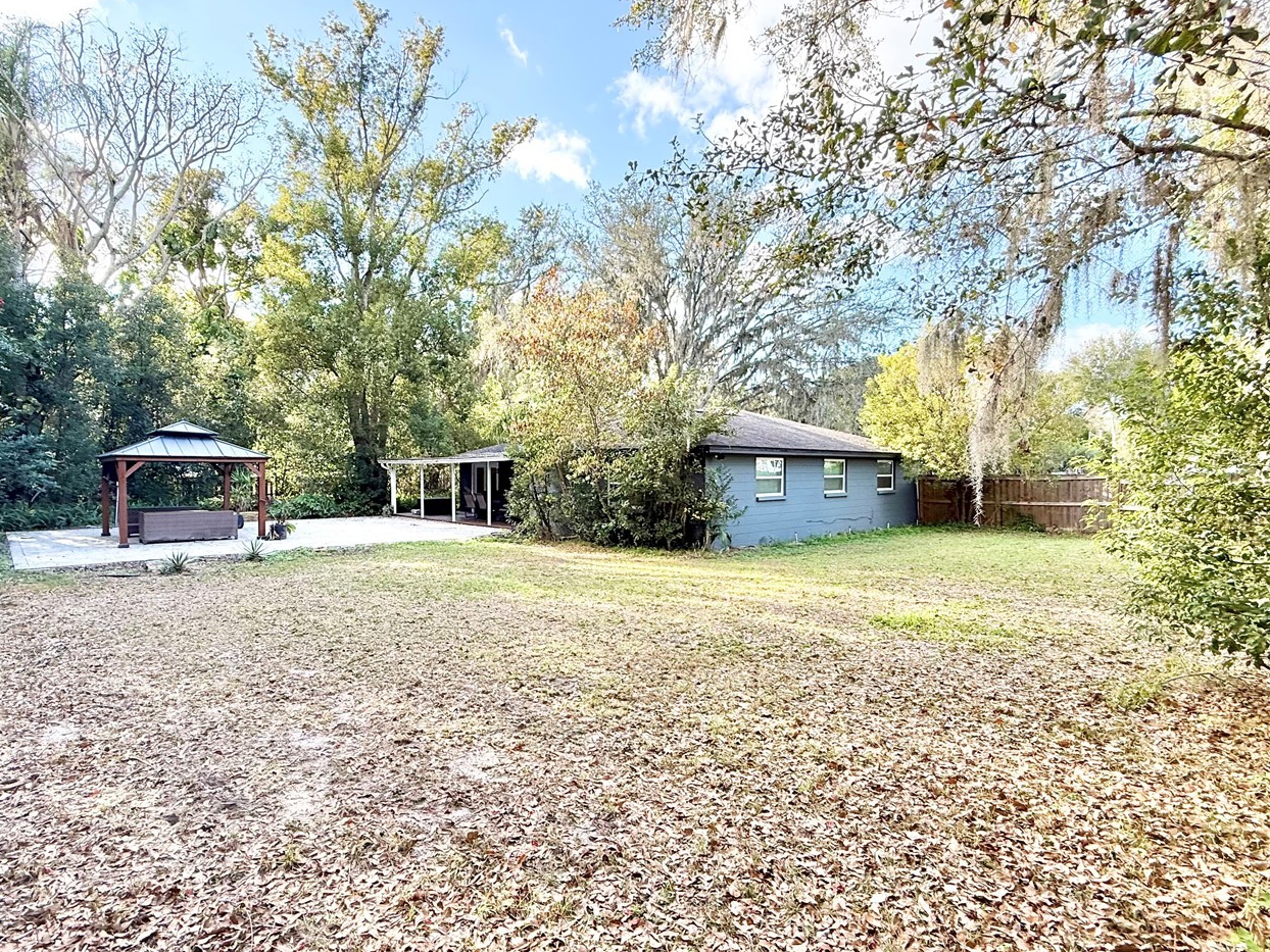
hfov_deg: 87.6
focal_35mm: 18
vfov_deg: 71.6
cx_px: 585
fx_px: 660
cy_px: 484
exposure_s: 1/201
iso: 64
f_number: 2.2
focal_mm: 2.22
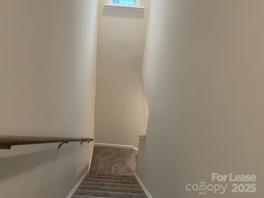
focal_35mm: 29
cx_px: 120
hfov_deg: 61.5
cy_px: 90
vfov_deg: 48.2
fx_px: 221
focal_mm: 4.25
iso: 200
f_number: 1.8
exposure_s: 1/60
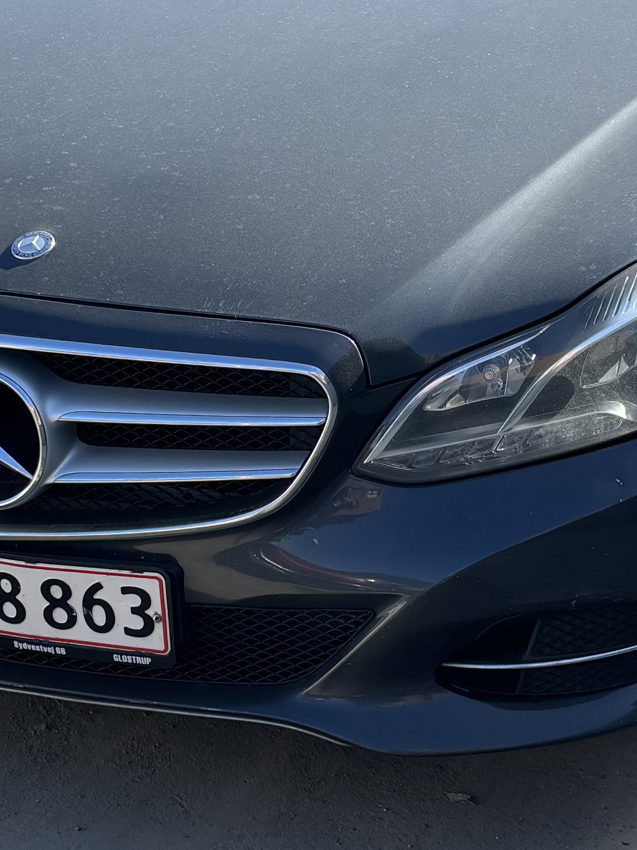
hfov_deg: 17.6
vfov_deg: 23.3
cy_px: 405
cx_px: 289
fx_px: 2061
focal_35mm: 84
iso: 50
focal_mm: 5.96
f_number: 1.6
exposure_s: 1/1567
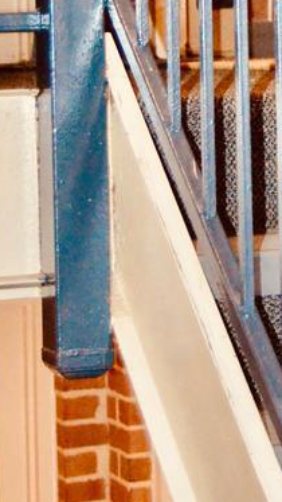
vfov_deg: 12.4
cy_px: -149
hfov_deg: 7.0
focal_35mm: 168
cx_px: 540
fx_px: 2232
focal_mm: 26
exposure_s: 1/60
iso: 1800
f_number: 4
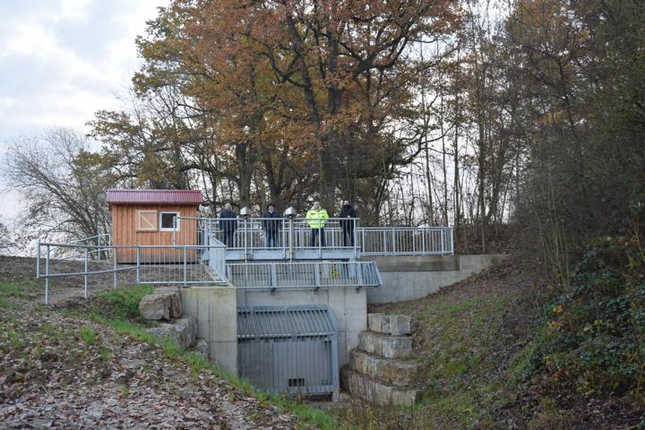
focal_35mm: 45
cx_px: 322
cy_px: 215
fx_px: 806
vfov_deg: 29.9
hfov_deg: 43.6
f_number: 5
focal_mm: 30
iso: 400
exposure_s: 1/100
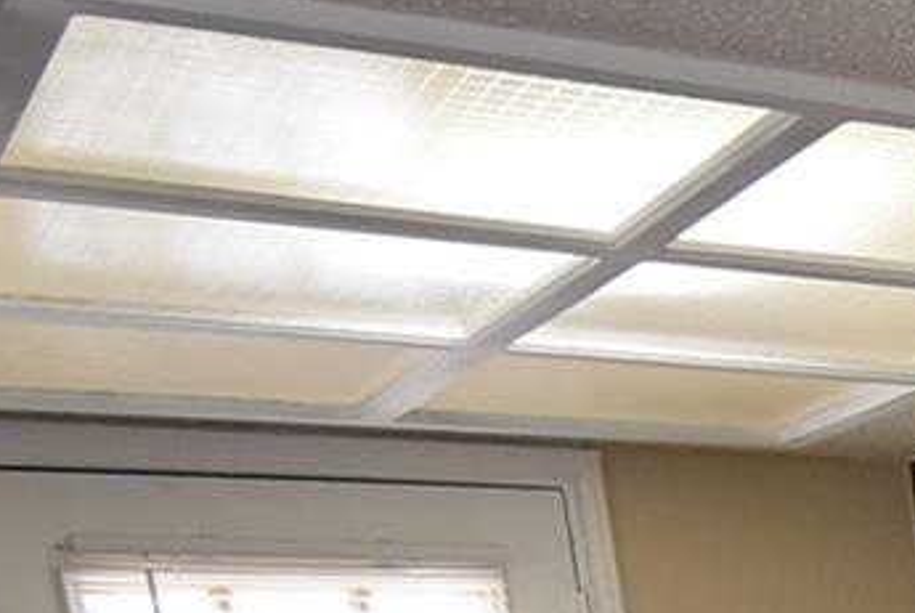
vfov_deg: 13.0
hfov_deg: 16.8
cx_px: 1846
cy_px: 1295
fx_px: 2265
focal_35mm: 89
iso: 500
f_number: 4.5
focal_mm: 10
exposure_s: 1/60
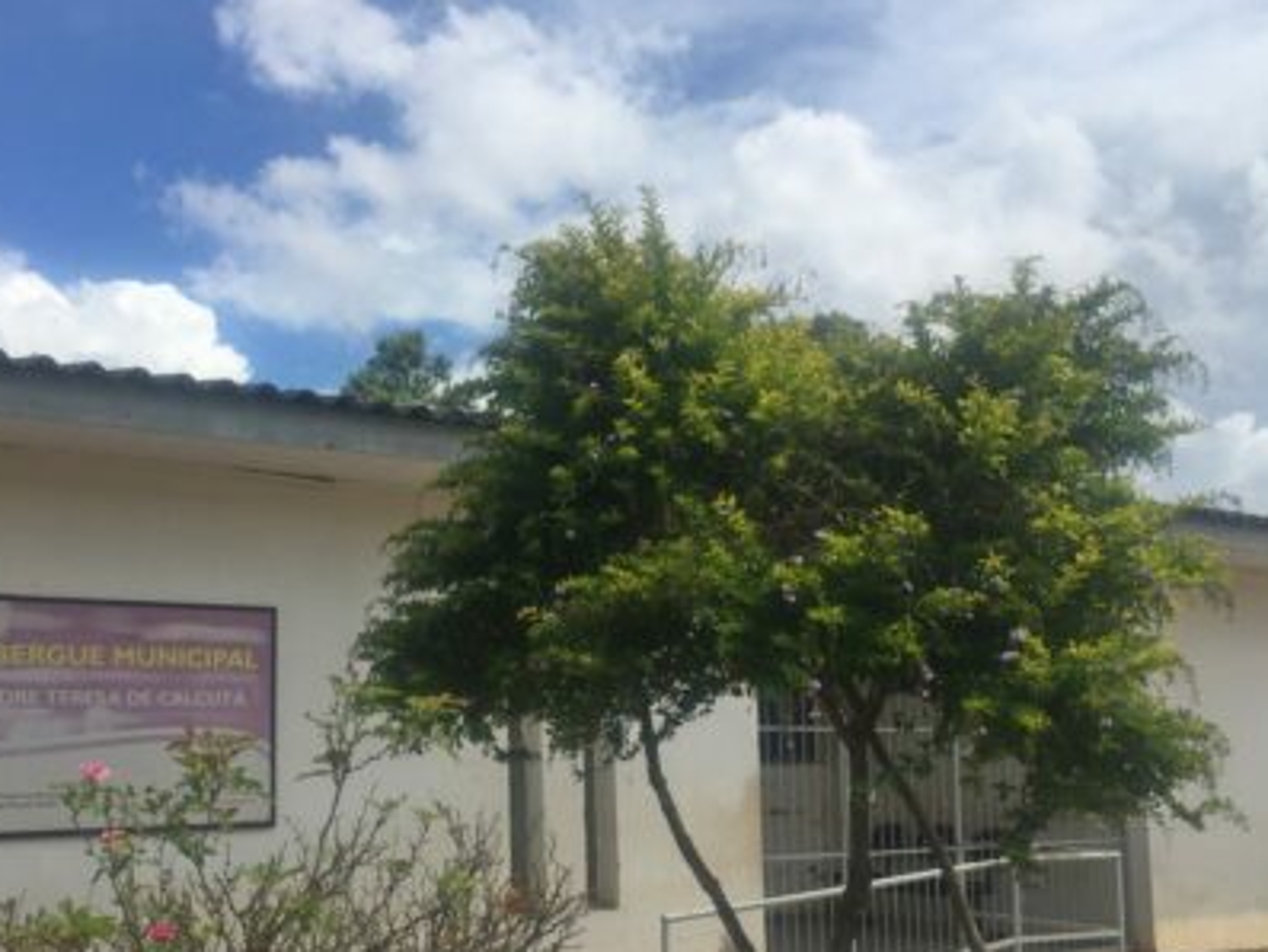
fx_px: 1392
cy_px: 617
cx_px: 501
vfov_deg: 37.4
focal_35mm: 38
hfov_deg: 48.6
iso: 32
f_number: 2.2
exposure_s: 1/3300
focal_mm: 4.15
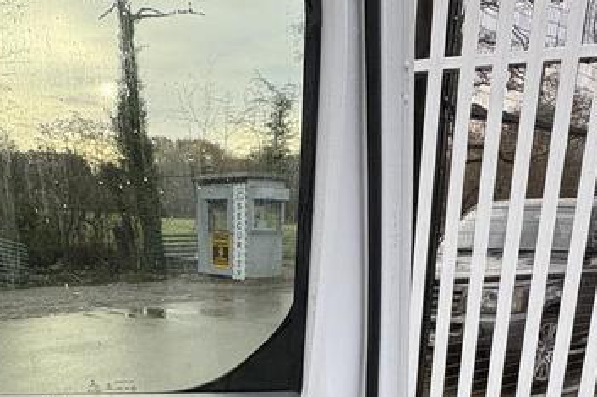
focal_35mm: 37
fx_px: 613
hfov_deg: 51.8
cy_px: 419
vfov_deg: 32.3
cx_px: 272
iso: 40
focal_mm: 2.22
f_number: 2.2
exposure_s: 1/172
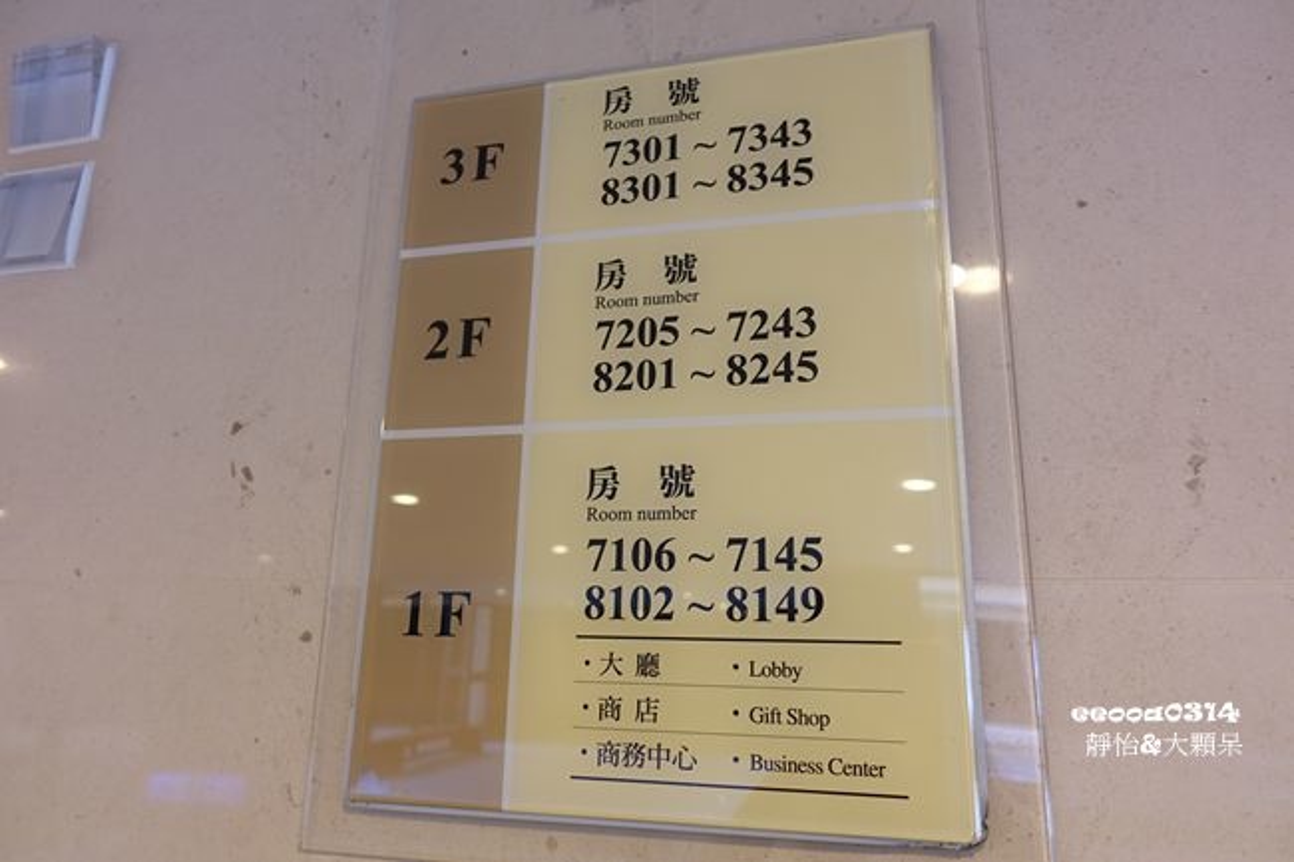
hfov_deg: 73.8
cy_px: 431
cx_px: 647
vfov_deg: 53.1
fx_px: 862
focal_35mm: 24
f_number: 1.8
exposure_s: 1/30
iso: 250
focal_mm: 8.8
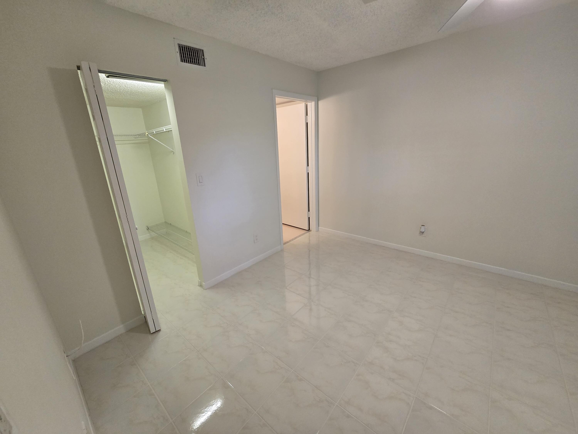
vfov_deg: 89.9
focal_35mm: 13
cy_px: 217
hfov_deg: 106.2
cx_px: 289
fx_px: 217
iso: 200
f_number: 2.2
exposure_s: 1/60
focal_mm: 2.2
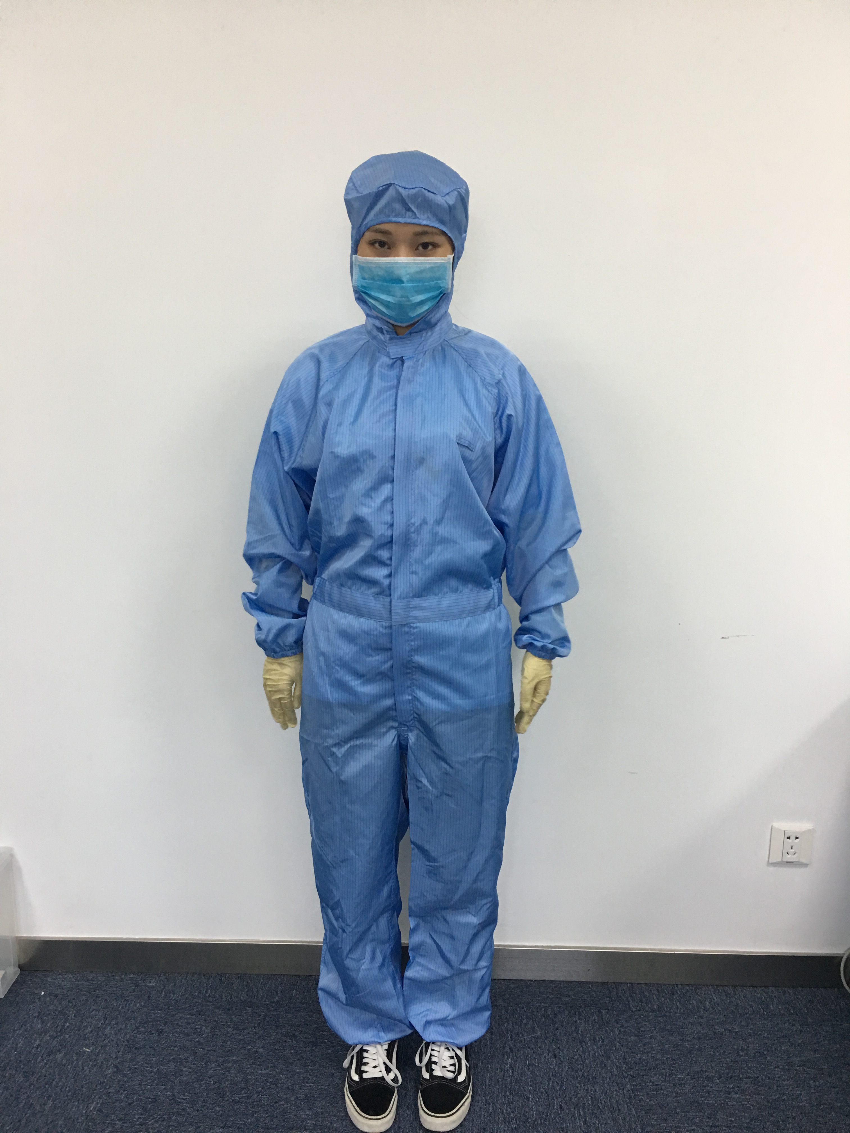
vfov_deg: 61.7
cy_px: 566
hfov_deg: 48.2
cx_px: 425
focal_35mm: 29
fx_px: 949
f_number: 2.2
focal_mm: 4.15
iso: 50
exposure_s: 1/17
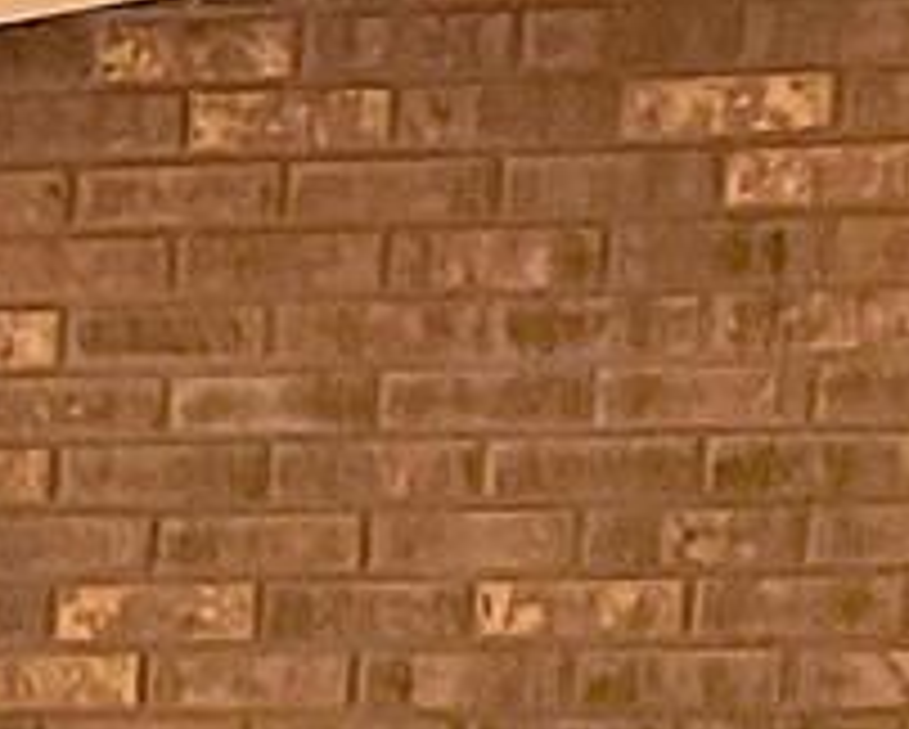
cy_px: 1962
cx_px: -1066
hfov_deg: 8.9
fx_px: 5413
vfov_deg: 7.1
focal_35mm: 201
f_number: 1.6
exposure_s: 1/40
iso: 500
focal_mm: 5.1
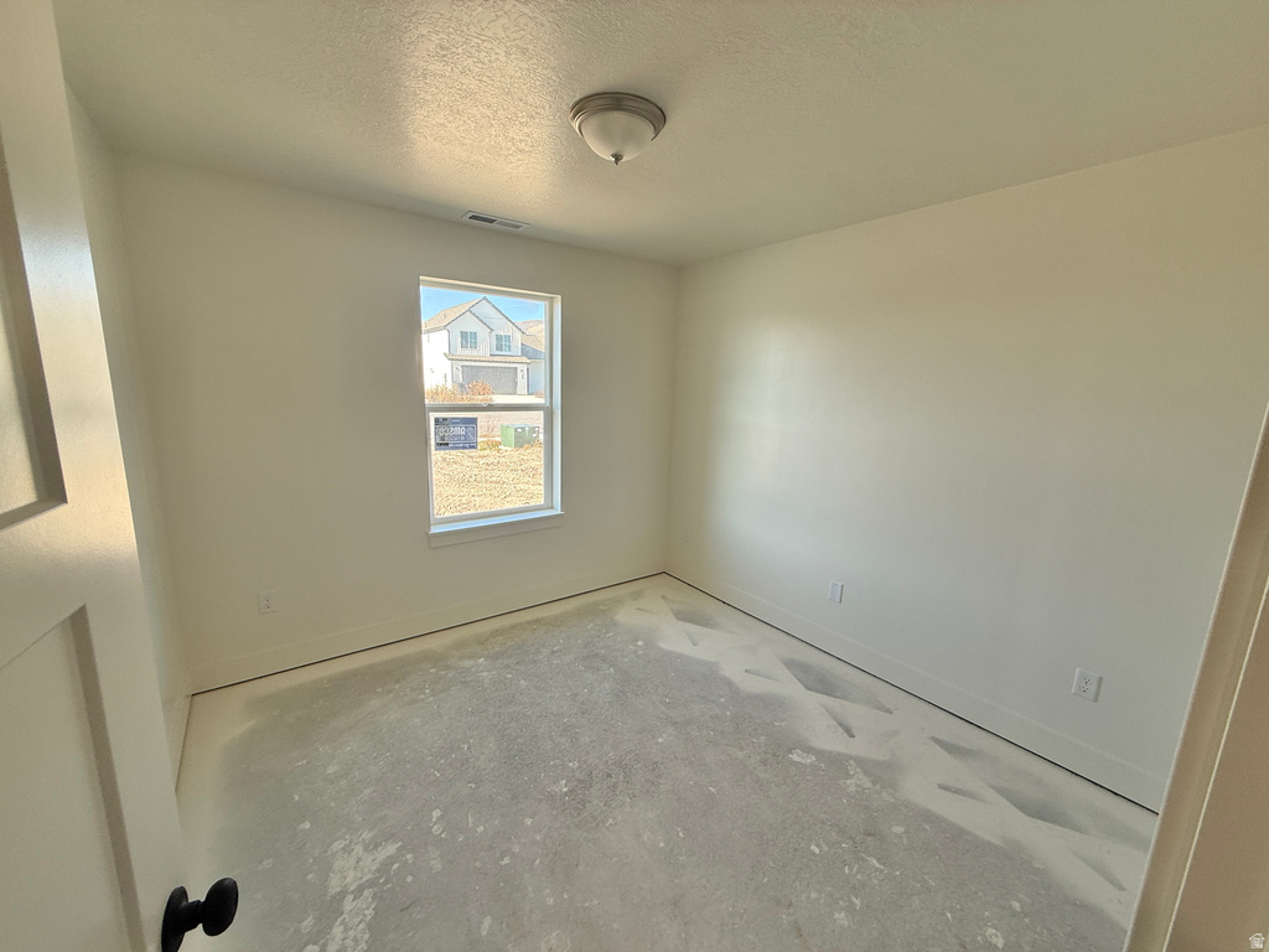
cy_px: 476
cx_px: 634
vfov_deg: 85.7
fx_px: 513
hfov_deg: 102.1
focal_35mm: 14
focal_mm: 2.22
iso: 40
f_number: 2.2
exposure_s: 1/99
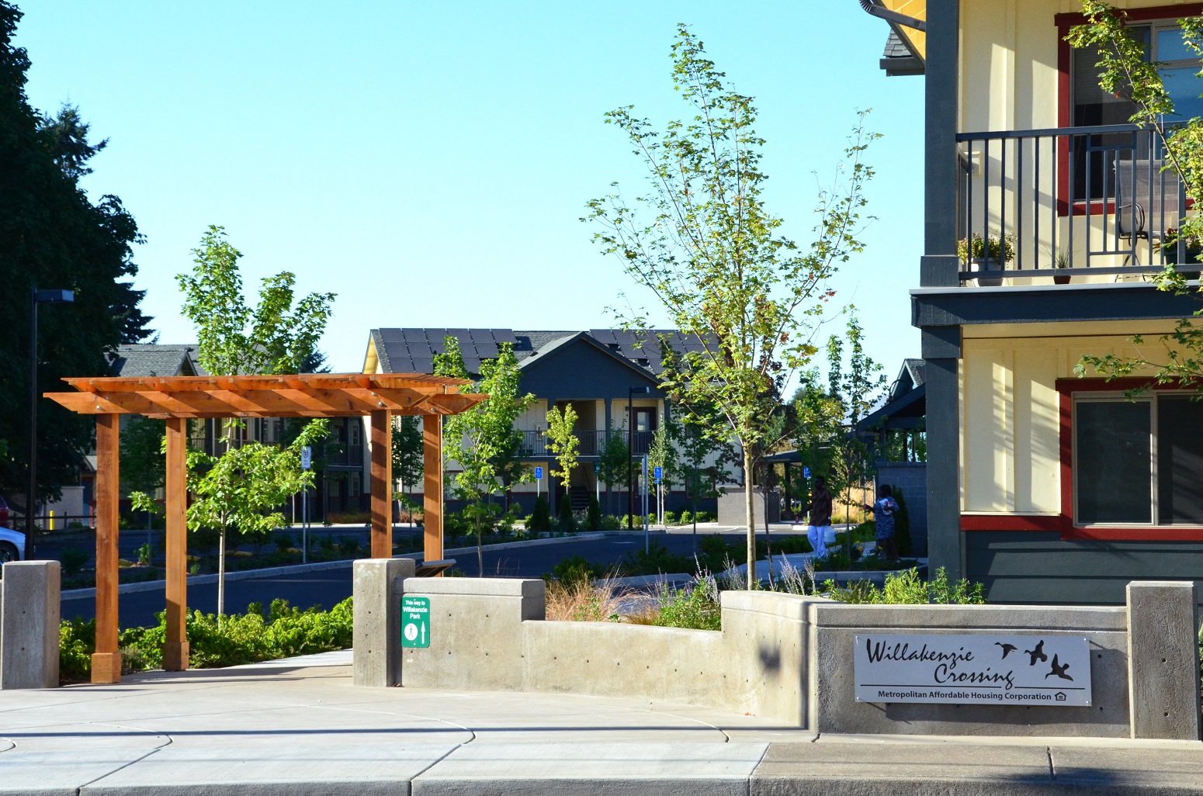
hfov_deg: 26.0
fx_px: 2601
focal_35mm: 78
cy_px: 398
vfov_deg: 17.4
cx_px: 602
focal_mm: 52
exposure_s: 1/800
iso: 1600
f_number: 13
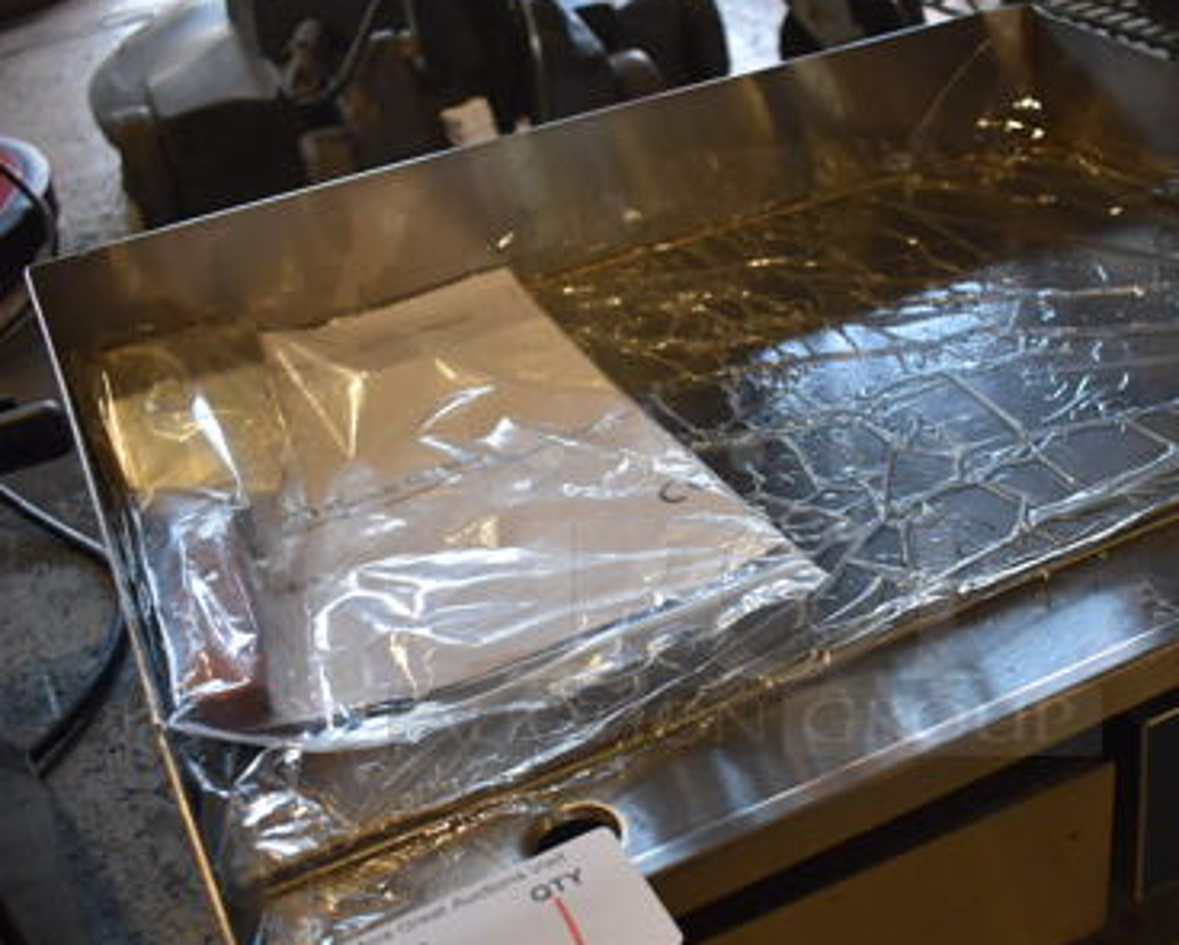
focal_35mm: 42
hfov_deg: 43.4
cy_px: 586
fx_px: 1467
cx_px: 746
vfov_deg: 35.5
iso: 800
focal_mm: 18
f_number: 3.5
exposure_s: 1/250
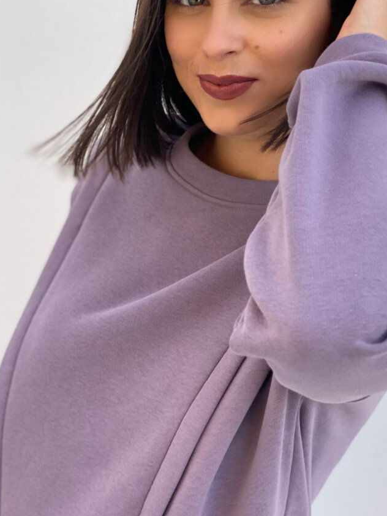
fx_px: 1103
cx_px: 232
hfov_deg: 19.9
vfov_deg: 26.3
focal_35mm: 74
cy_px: 237
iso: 20
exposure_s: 1/161
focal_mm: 6
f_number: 2
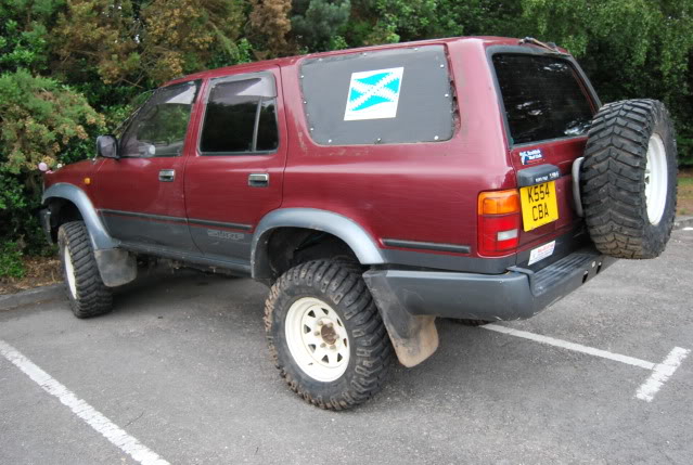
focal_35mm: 33
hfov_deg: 57.1
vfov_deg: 40.1
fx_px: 637
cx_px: 346
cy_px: 232
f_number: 3.8
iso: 560
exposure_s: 1/30
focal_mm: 22
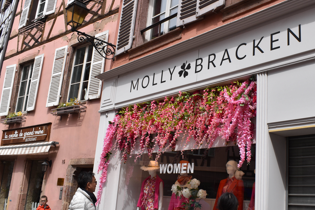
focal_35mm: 43
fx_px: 376
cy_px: 93
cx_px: 195
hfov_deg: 45.1
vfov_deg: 31.2
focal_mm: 20
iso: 200
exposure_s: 1/400
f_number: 10
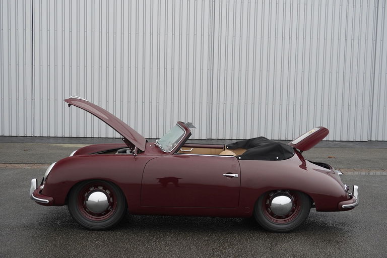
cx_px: 194
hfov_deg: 45.4
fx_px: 462
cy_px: 129
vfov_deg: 31.2
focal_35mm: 43
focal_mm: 29
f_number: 4
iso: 1000
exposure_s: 1/160
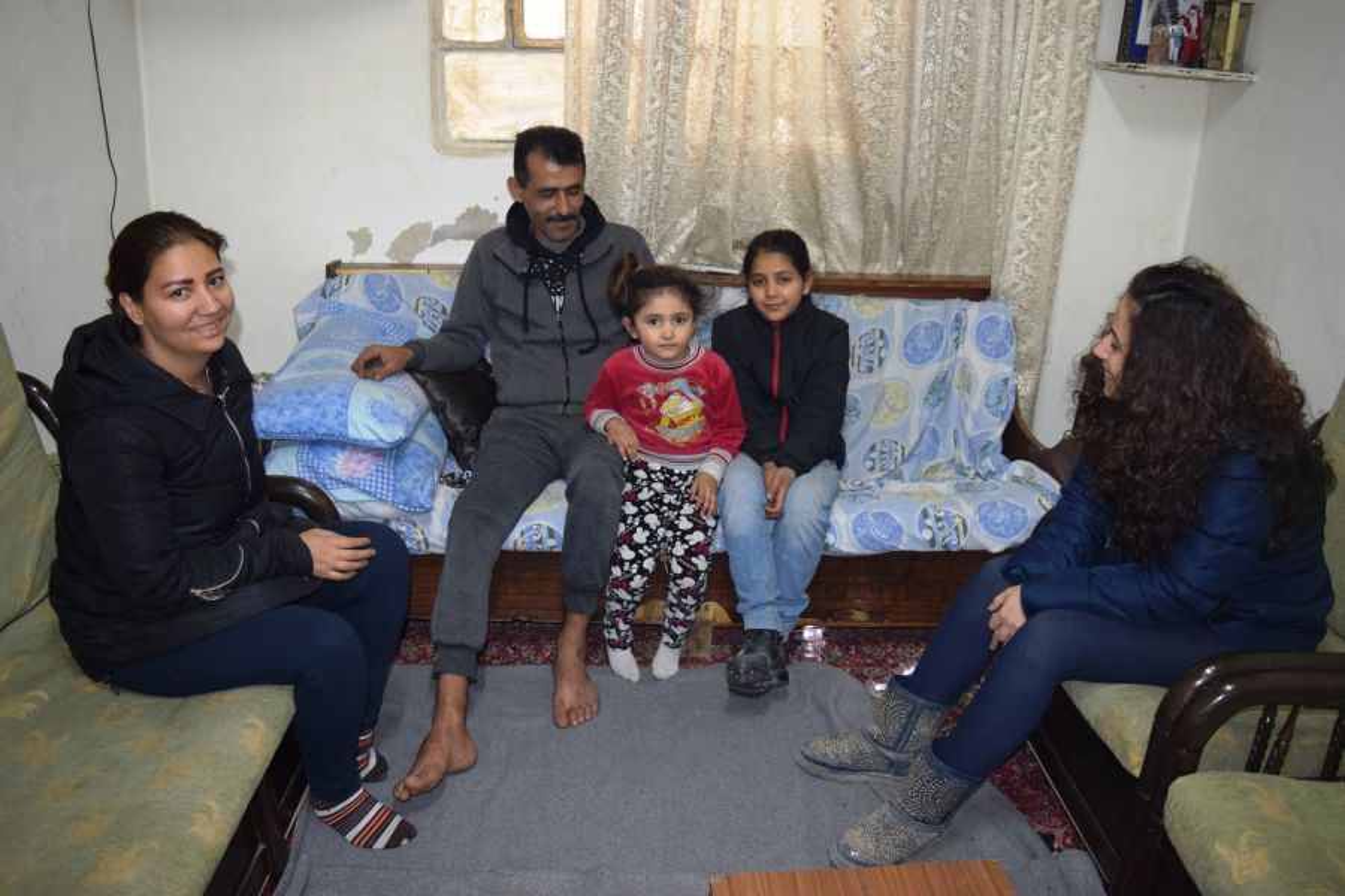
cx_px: 672
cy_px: 448
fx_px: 1121
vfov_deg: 43.6
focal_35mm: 30
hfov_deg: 61.9
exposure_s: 1/60
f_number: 3.5
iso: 1800
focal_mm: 20
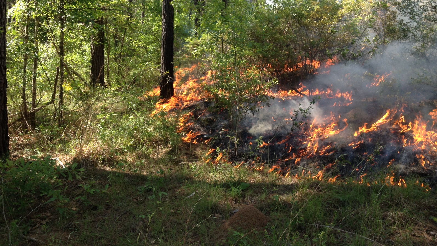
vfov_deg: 30.3
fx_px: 452
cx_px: 219
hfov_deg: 51.6
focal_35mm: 39
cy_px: 88
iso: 50
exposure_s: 1/234
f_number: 2.4
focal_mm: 4.28
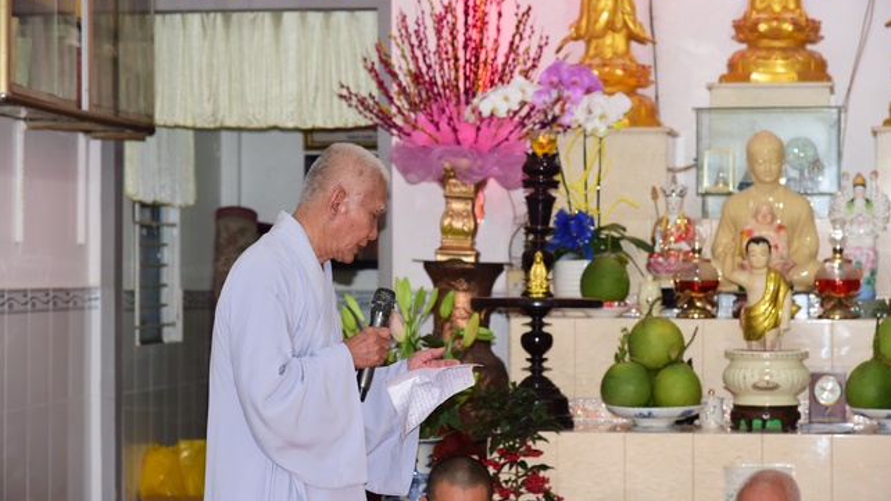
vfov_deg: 11.6
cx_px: 450
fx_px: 2457
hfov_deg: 20.6
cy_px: 237
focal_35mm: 104
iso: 1000
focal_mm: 98
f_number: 5
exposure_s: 1/80
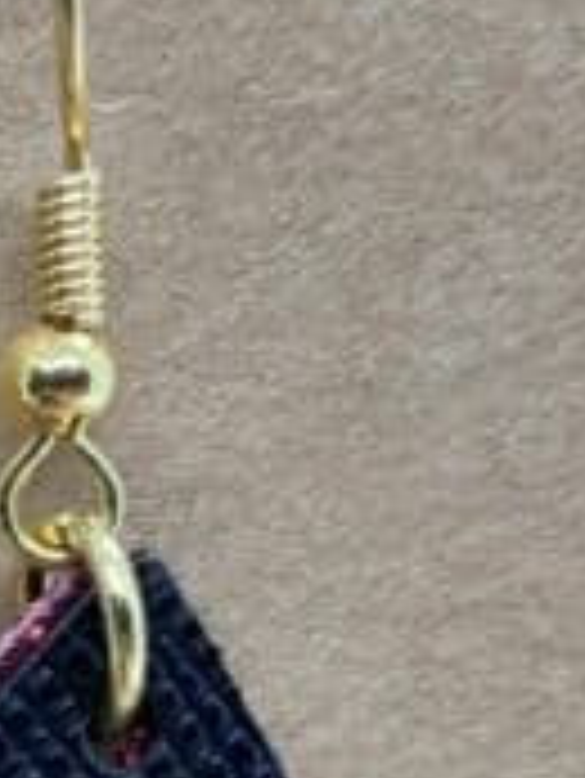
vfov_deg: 12.4
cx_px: -558
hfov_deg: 9.1
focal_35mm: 154
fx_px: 3466
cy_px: 1030
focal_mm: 4.25
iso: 64
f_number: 1.8
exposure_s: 1/60
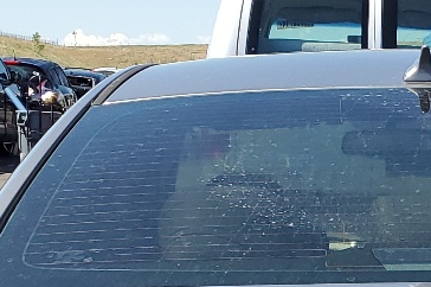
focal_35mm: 119
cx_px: 418
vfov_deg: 10.9
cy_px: 470
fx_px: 1423
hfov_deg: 16.9
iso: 50
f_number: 1.5
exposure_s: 1/2000
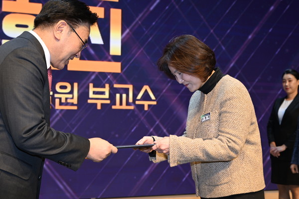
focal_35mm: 53
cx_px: 150
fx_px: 440
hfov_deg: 37.5
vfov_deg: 25.5
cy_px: 100
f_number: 5.6
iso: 1000
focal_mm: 53
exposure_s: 1/250
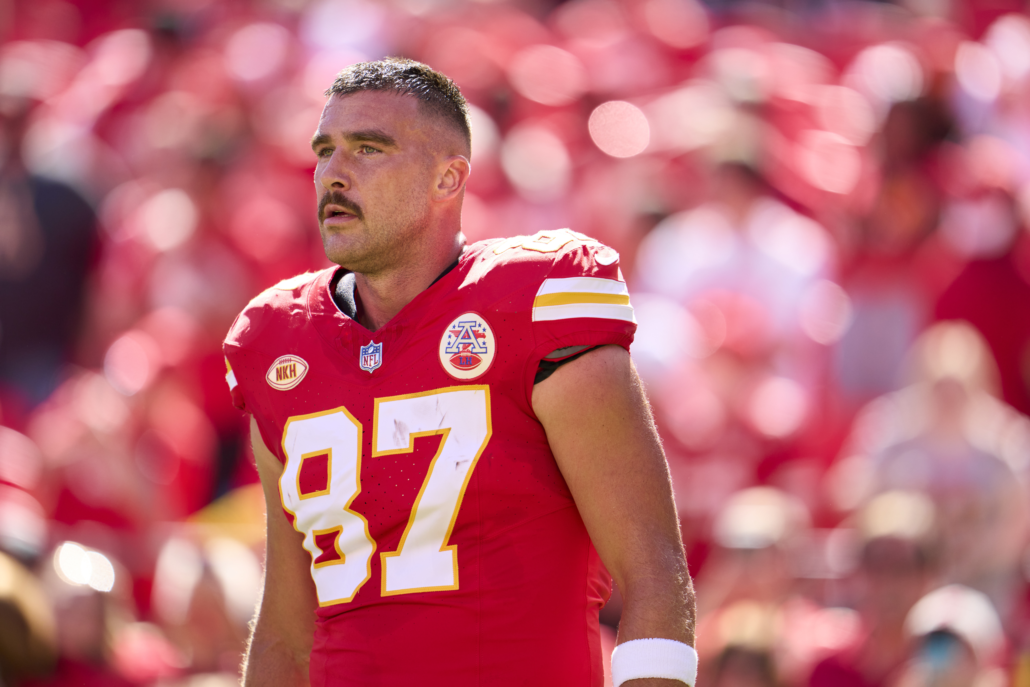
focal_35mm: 400
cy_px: 344
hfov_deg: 5.2
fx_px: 11444
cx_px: 515
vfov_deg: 3.4
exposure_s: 1/2000
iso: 400
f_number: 2.8
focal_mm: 400
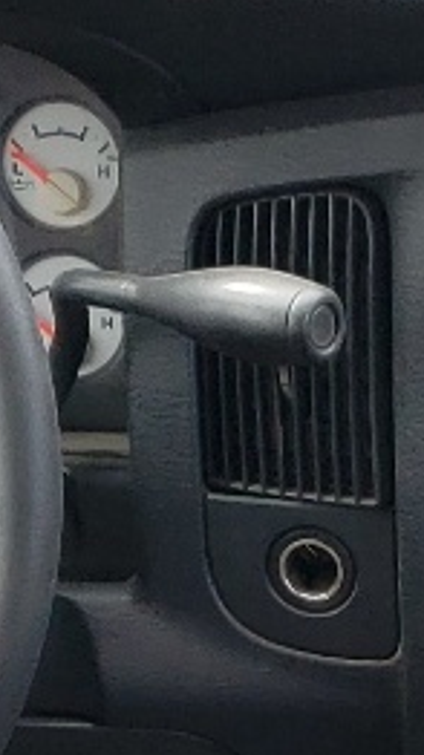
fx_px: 3464
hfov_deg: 6.8
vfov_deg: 11.6
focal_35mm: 173
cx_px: 767
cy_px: 1352
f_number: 1.5
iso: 50
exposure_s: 1/161
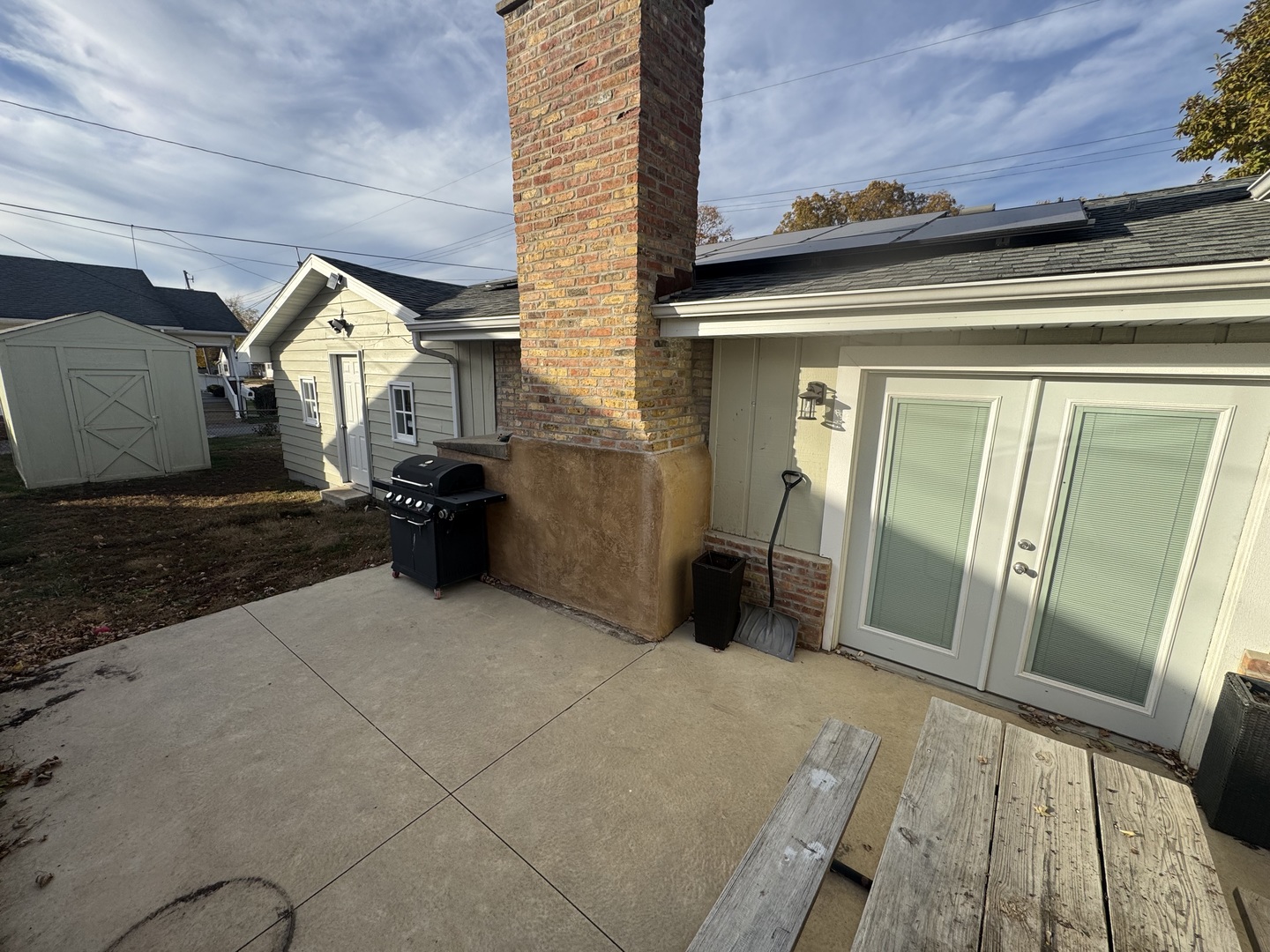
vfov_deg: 85.7
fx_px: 514
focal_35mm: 14
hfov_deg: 102.1
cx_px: 635
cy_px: 476
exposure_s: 1/1198
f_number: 2.2
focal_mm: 2.22
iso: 40
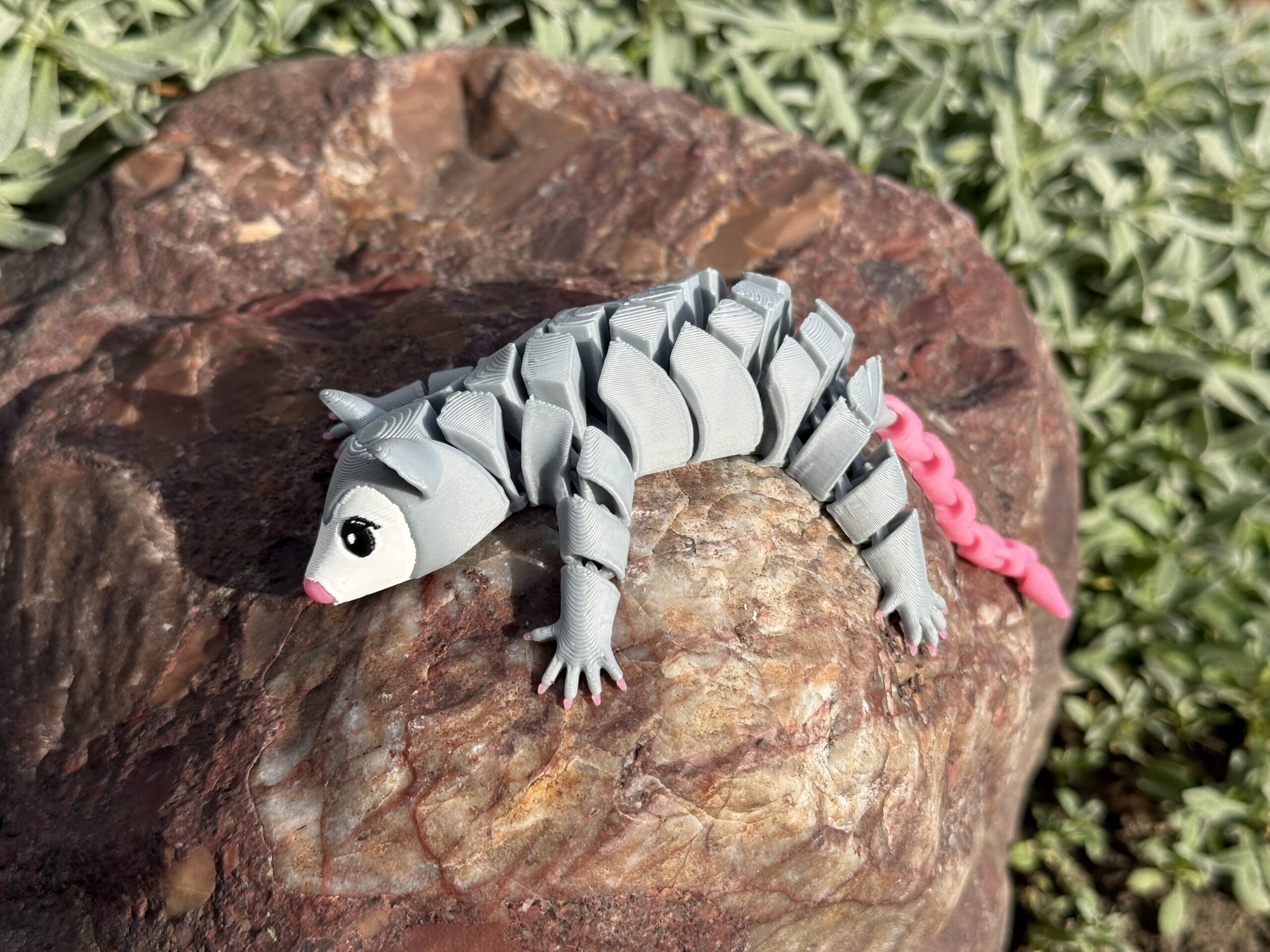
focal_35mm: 48
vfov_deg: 30.3
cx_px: 635
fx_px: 1761
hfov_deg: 39.7
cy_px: 476
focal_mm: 6.76
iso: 64
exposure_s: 1/3226
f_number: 1.78
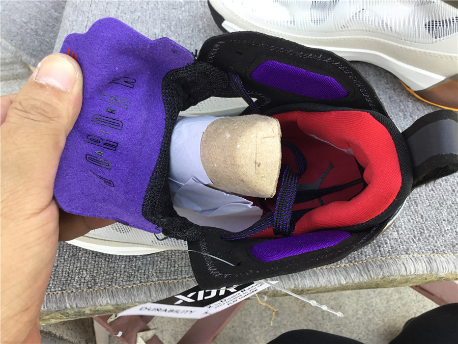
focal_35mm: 31
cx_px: 229
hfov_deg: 58.4
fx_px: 410
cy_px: 172
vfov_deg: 45.4
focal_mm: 3.3
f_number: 2.4
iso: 40
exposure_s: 1/100
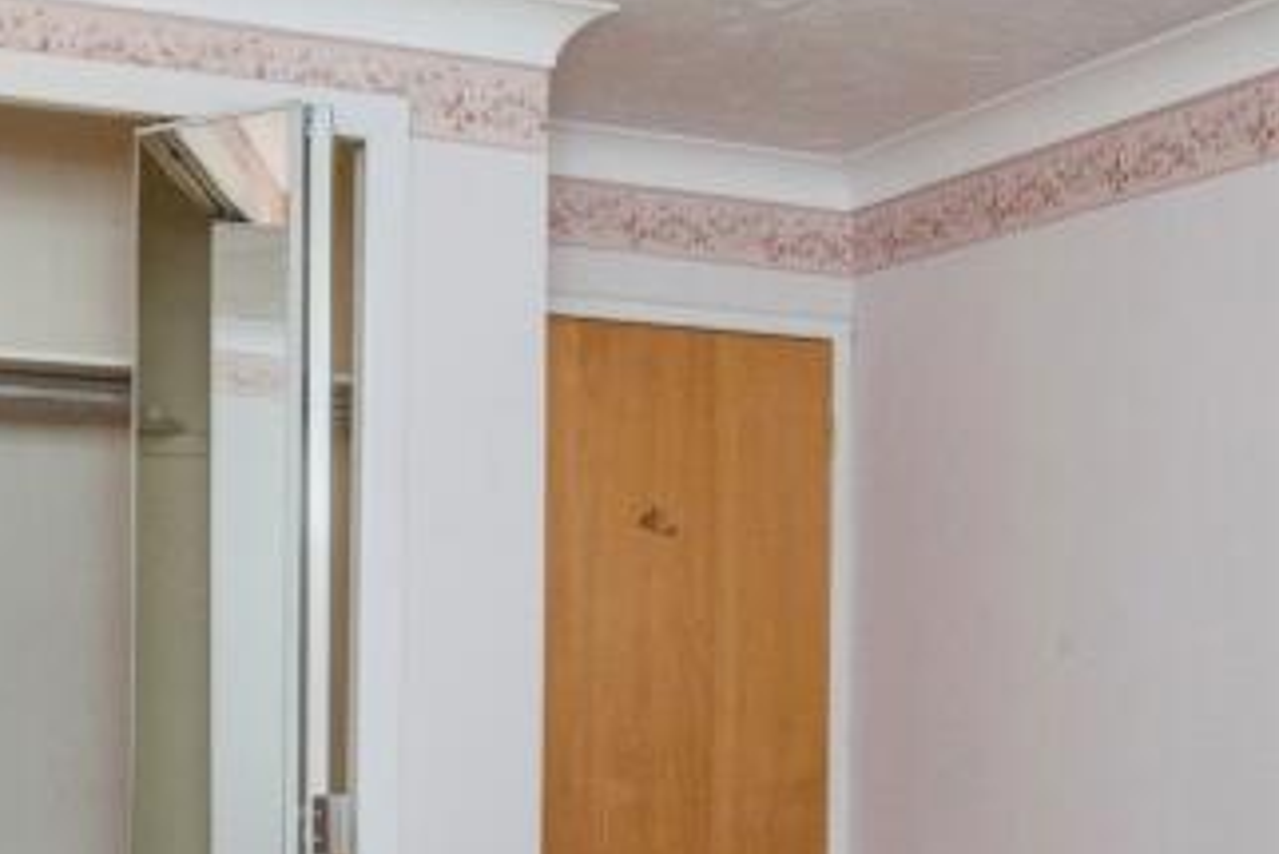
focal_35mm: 54
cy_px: 643
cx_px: 461
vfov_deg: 24.8
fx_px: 1919
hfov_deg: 36.6
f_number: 16
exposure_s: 1/60
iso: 400
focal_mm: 17
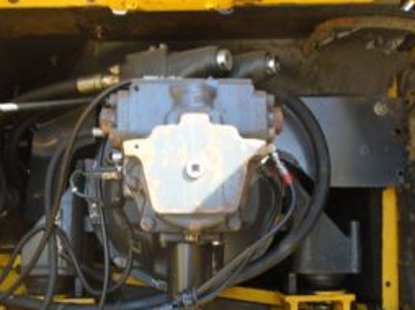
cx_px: 191
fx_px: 491
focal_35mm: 41
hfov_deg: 45.8
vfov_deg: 34.9
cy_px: 193
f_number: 3.2
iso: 100
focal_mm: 4.6
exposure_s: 1/60
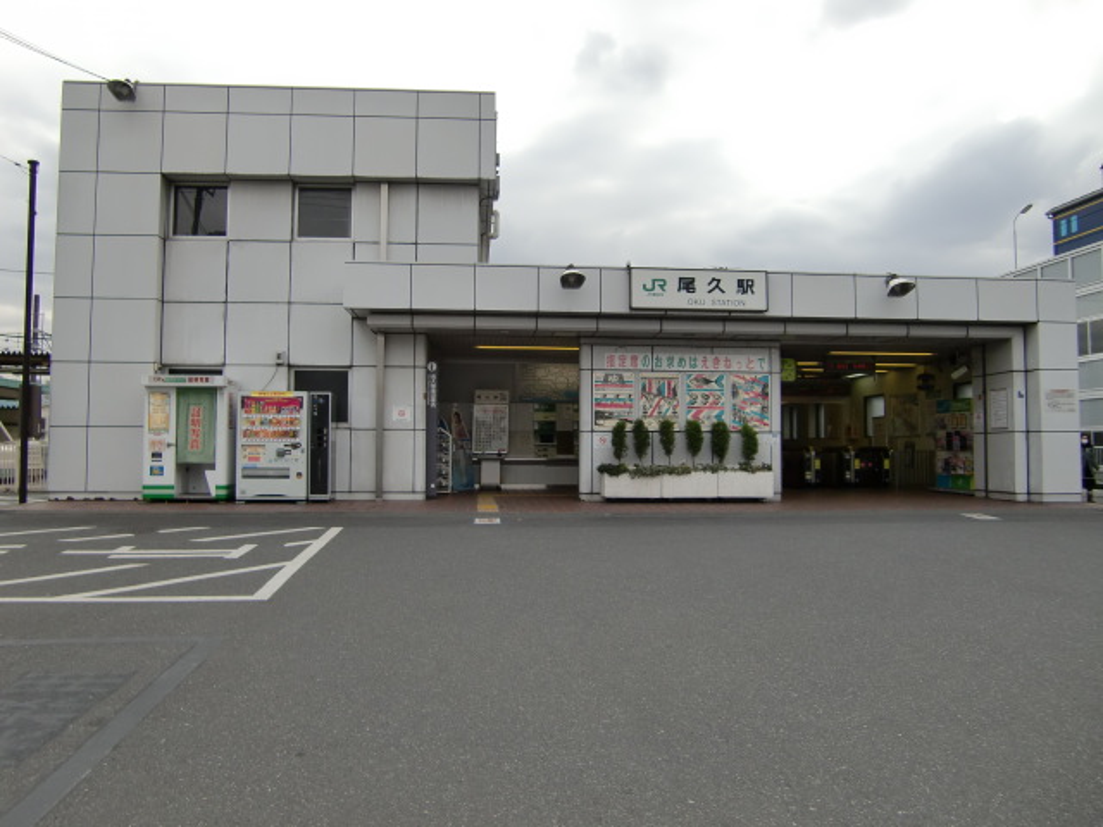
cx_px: 552
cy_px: 414
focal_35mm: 28
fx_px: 892
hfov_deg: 63.4
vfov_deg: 49.7
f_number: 2.6
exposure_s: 1/1000
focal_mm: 4.9
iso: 64
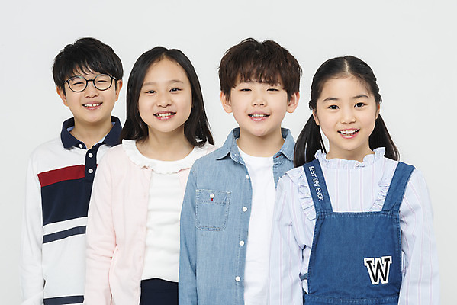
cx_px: 228
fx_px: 2095
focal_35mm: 165
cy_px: 152
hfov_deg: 12.4
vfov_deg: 8.3
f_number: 20
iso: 100
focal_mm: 165
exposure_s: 1/125
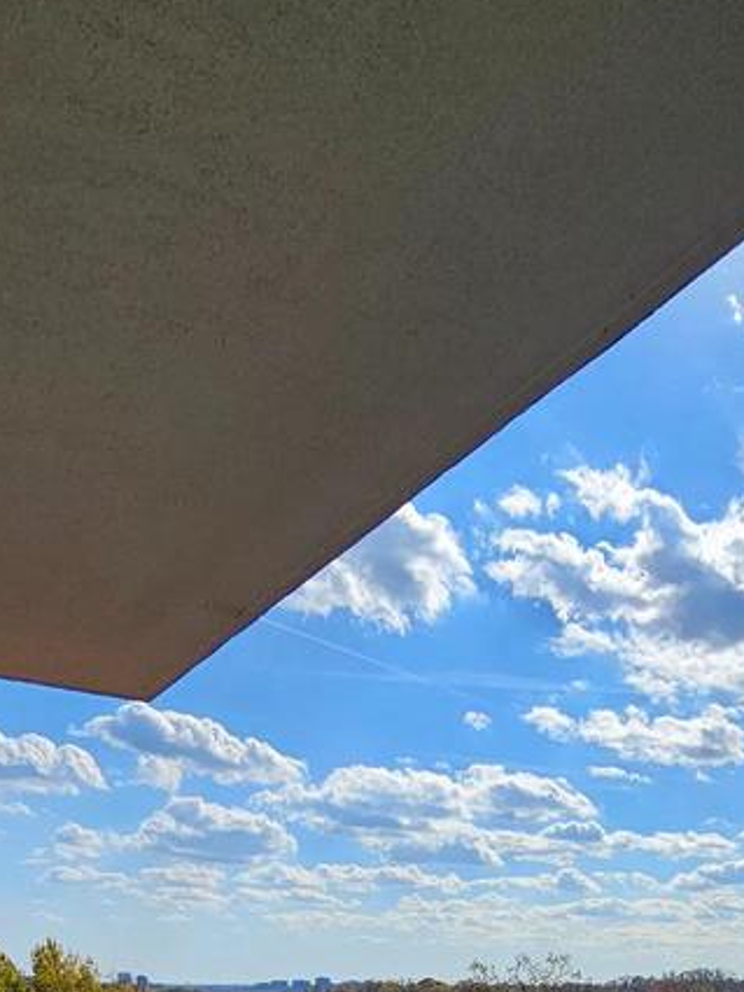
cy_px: 1207
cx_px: 485
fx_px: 945
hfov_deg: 42.5
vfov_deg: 39.1
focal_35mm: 33
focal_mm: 2.2
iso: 50
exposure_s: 1/5000
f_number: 2.2
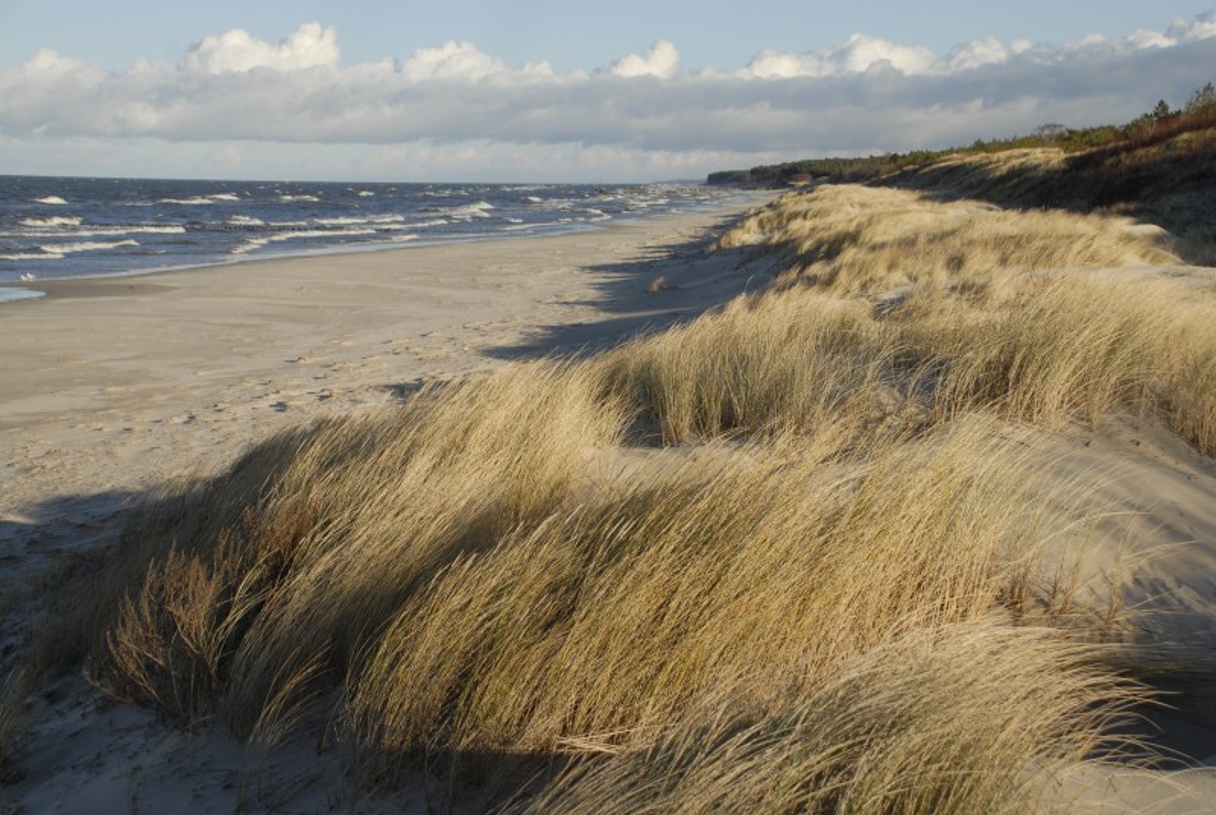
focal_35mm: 57
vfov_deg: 23.9
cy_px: 408
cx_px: 608
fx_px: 1928
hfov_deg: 35.0
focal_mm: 38
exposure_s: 1/320
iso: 125
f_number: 6.3
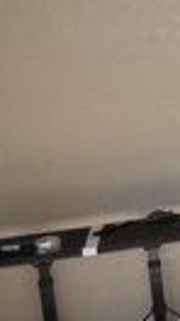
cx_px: 623
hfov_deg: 9.5
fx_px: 647
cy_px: 100
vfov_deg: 27.7
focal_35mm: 76
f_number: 3.5
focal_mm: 10
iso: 200
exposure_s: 1/125
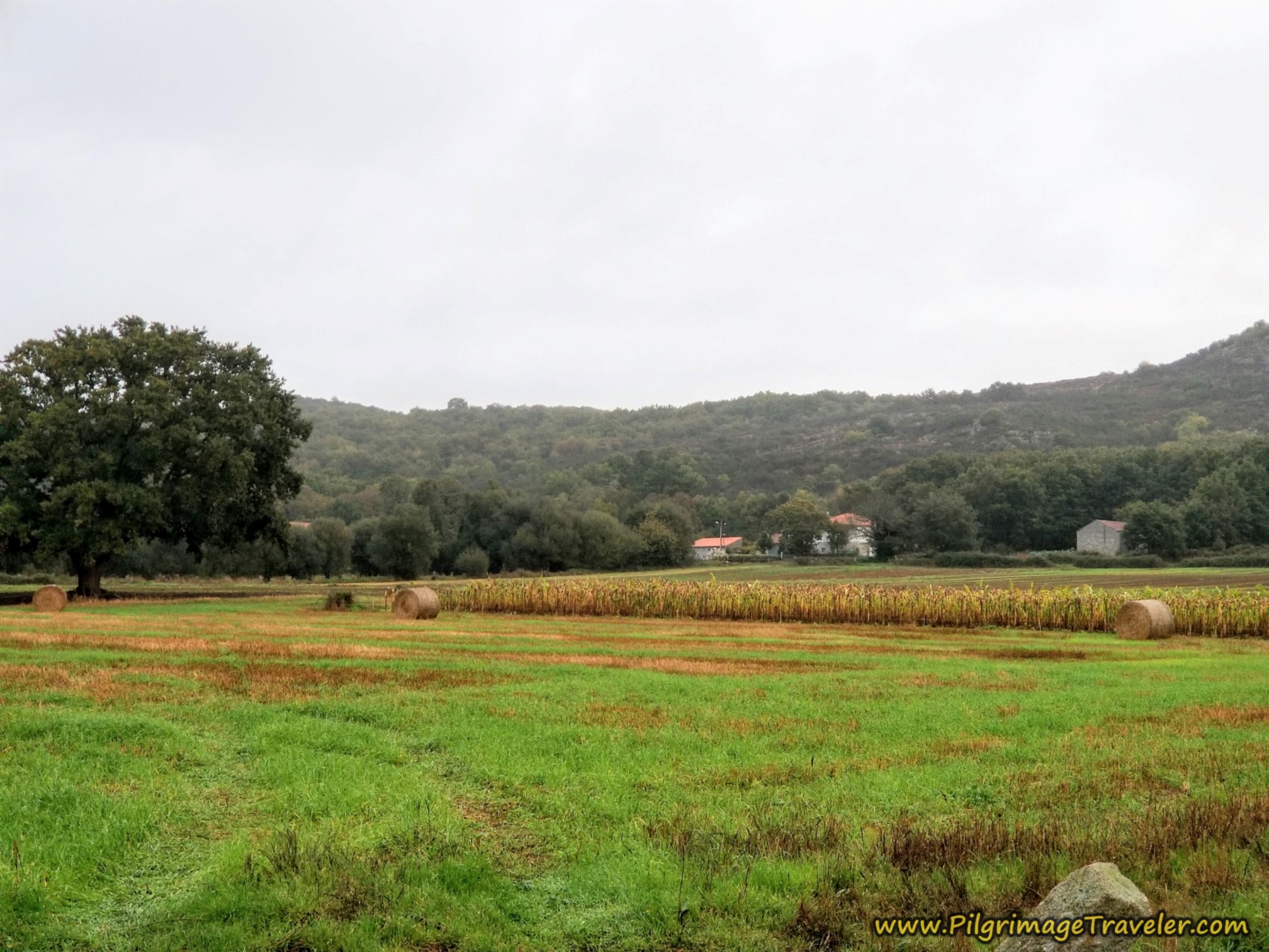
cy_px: 476
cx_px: 634
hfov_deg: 36.8
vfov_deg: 28.0
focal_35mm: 52
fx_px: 1906
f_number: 2.4
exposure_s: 1/30
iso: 80
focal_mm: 6
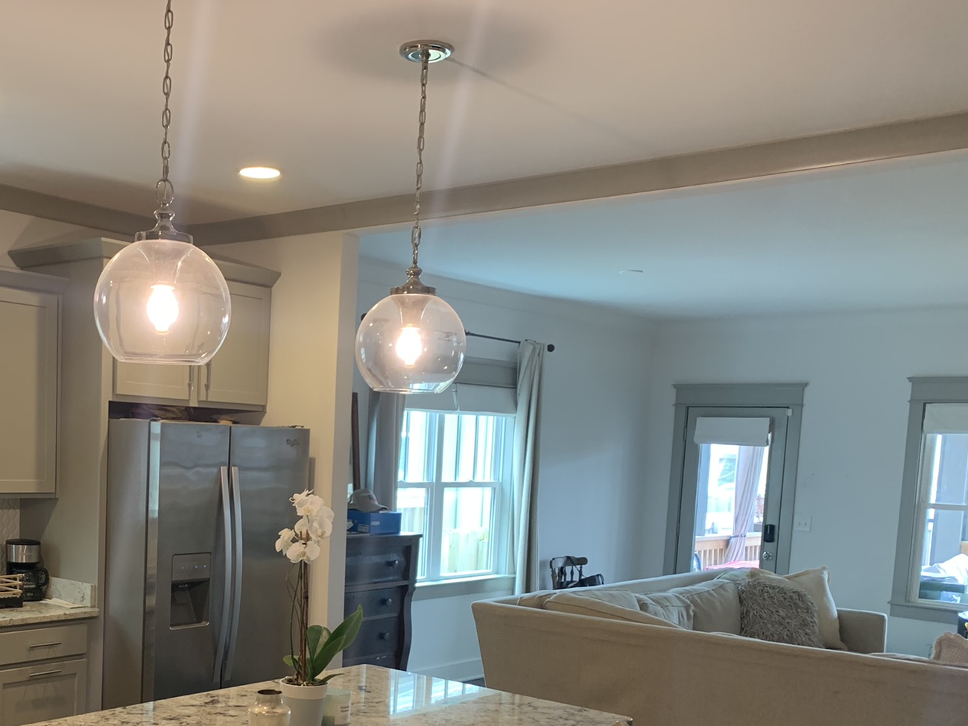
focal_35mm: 41
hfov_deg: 44.4
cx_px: 253
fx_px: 1146
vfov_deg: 34.3
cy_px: 552
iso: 160
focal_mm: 4.25
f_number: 1.8
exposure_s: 1/60
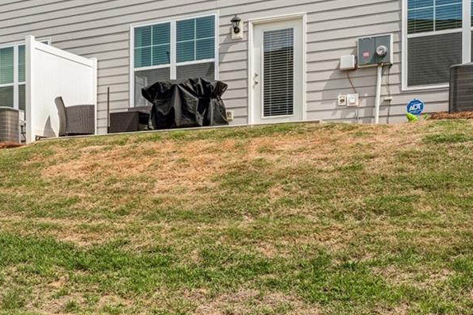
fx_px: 740
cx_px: -6
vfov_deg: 23.7
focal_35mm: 56
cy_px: 241
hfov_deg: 32.4
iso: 100
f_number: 9
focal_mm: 16.4
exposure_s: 1/160
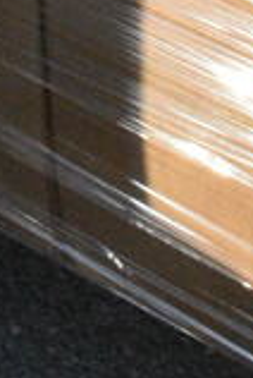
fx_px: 1637
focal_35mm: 156
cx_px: 291
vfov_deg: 11.3
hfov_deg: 8.7
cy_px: -477
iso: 6400
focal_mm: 18
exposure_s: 1/1600
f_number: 20
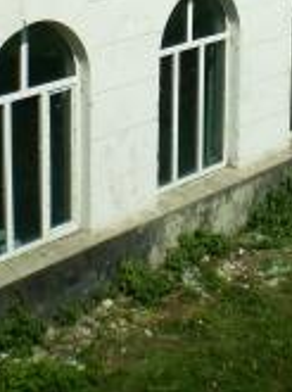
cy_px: -138
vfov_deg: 18.5
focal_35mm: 98
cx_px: 126
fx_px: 1107
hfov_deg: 15.0
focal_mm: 6.3
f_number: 4.6
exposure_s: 1/1600
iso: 64
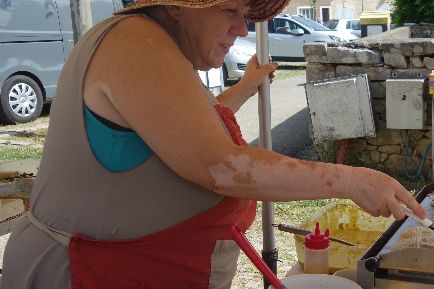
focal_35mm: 52
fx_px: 627
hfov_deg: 36.4
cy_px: 165
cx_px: 367
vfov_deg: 26.0
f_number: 4
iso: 125
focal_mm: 10.4
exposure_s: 1/640
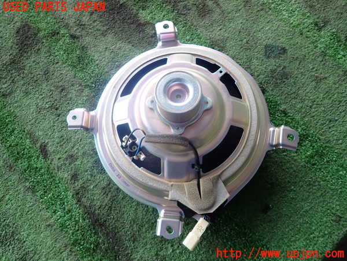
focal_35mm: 25
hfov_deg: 69.4
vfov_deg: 54.9
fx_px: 251
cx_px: 174
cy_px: 130
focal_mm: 4.5
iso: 200
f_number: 2
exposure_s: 1/60
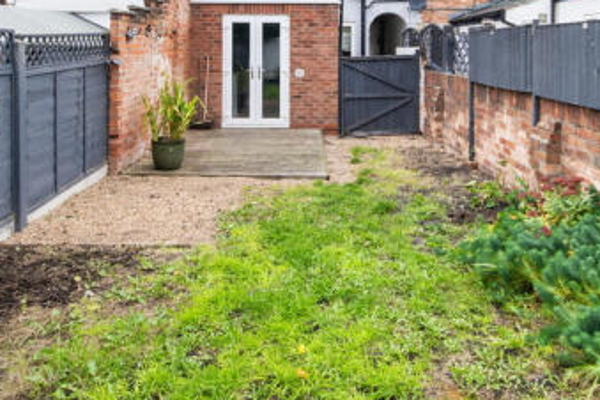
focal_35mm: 29
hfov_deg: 63.6
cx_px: 312
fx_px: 483
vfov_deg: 41.0
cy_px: 29
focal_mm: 10
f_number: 8
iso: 100
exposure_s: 1/13
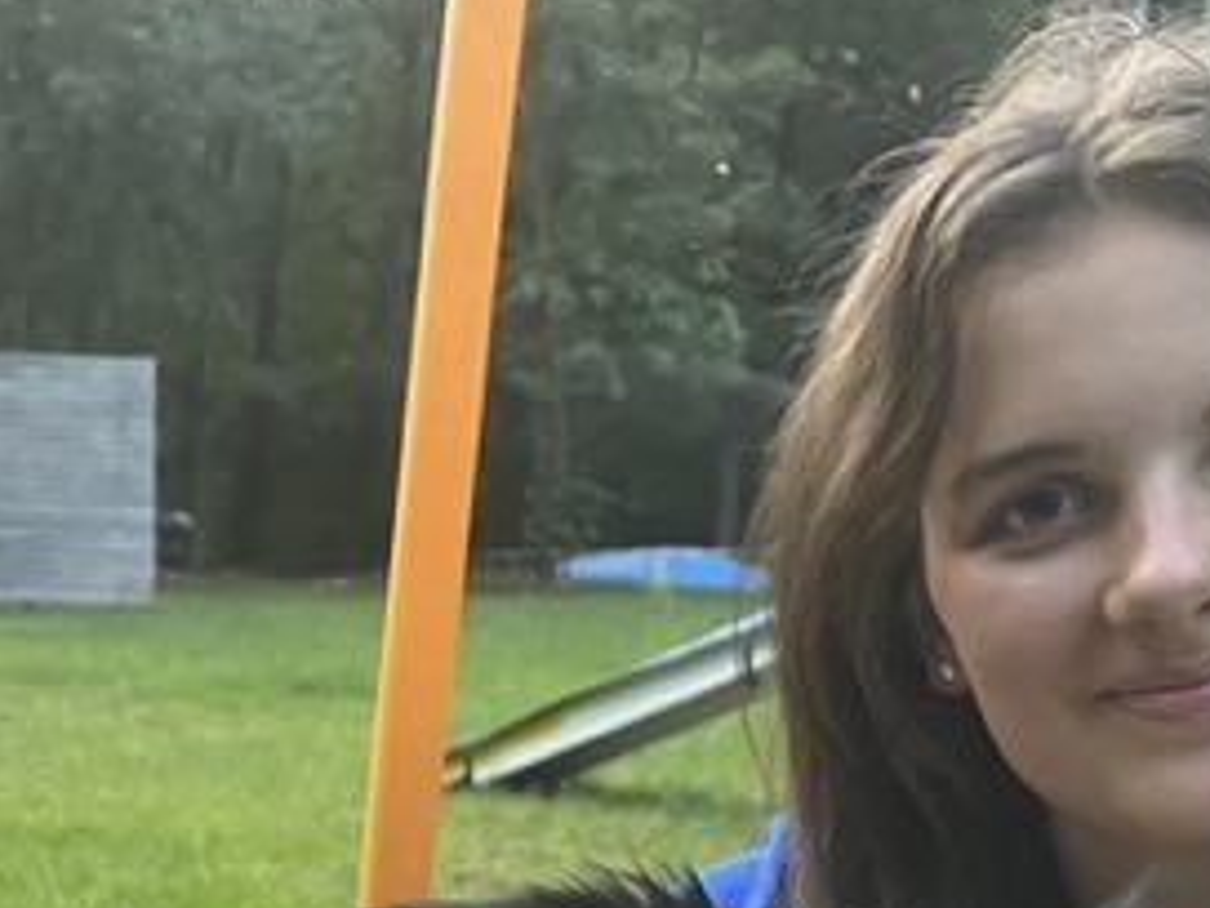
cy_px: 1404
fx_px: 3006
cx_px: -142
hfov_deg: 21.5
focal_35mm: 86
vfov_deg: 15.7
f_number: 1.6
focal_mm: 5.1
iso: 125
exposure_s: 1/83
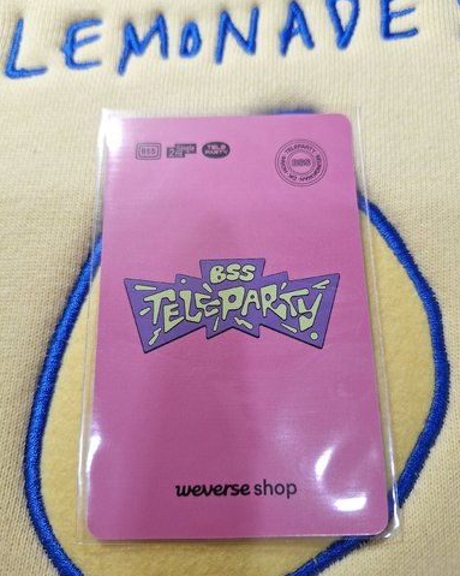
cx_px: 237
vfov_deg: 68.1
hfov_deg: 56.8
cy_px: 280
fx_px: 426
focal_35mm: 25
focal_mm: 5.54
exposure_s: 1/60
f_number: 1.8
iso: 64
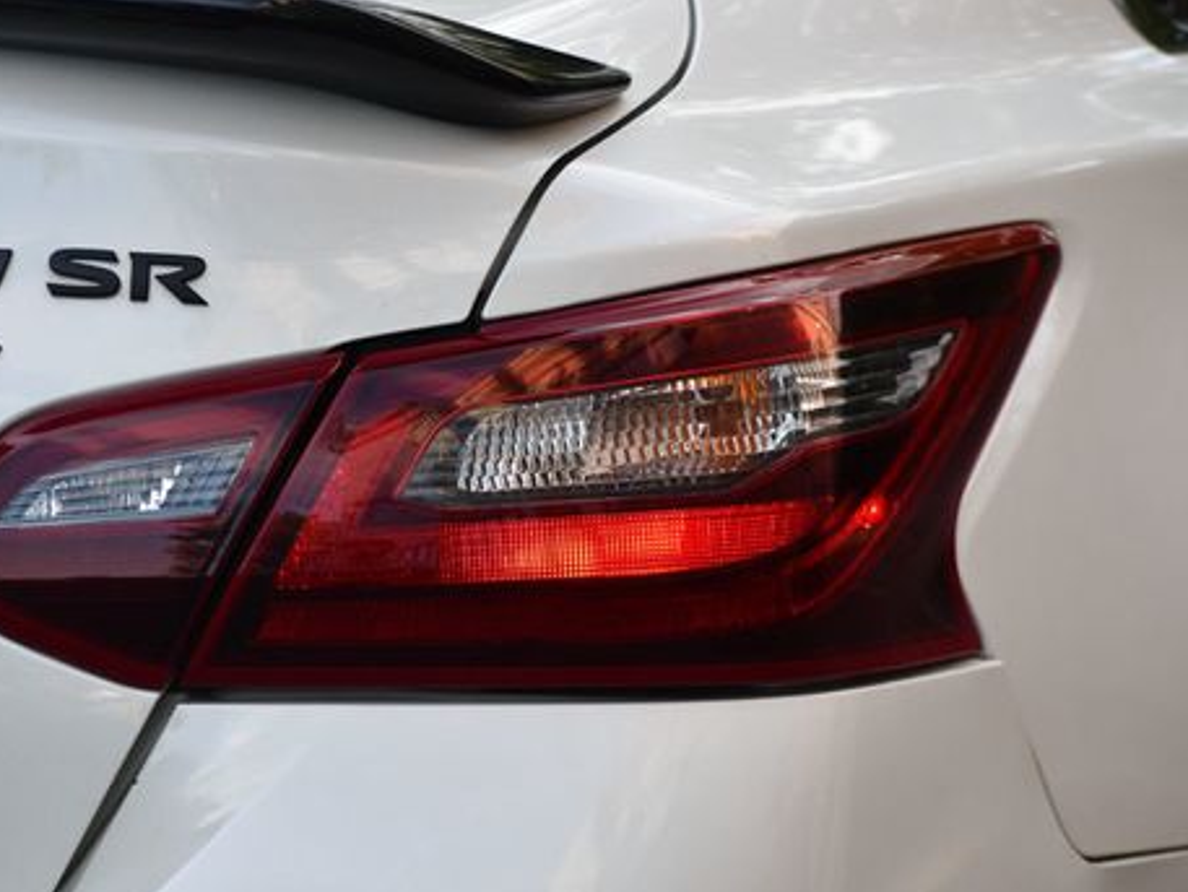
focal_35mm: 234
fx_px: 8033
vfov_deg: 6.4
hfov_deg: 8.5
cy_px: 382
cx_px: 398
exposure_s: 1/250
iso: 250
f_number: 5.6
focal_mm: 116
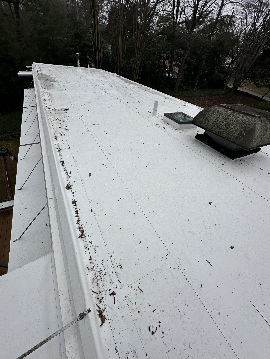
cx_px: 135
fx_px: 146
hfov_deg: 85.7
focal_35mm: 14
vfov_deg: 102.1
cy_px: 180
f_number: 2.2
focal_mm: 2.22
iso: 50
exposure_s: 1/1618
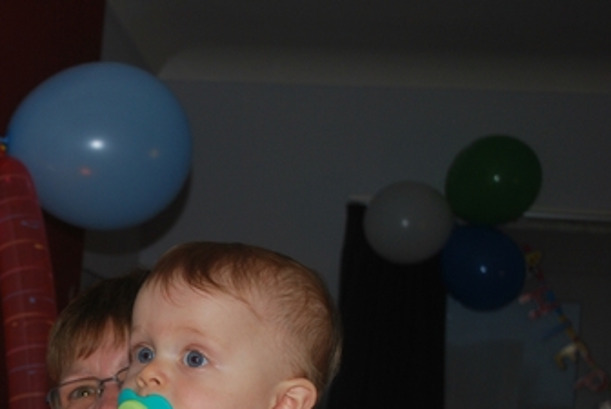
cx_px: 78
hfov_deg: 26.2
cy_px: 357
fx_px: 1275
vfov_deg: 18.0
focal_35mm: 75
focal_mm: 28
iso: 200
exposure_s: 1/60
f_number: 4.5
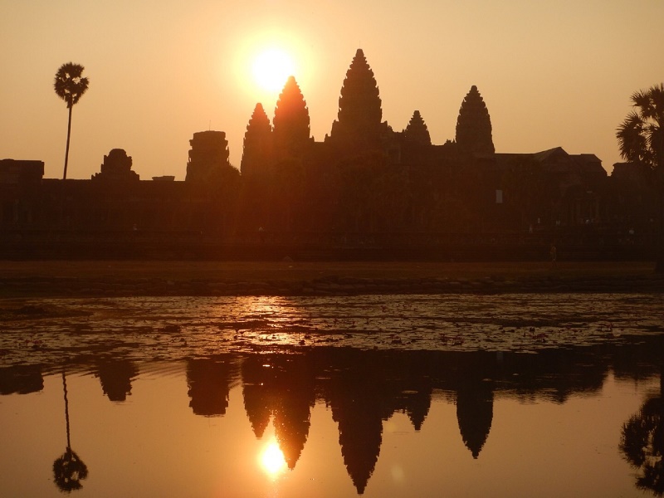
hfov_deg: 34.3
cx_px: 332
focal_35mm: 56
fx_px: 1074
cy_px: 249
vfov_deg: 26.1
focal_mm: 10.1
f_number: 4.4
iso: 125
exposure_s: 1/1250
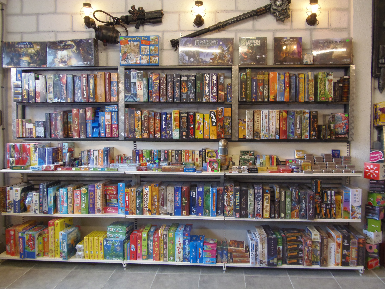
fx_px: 334
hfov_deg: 60.0
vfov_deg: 46.8
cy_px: 144
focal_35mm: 30
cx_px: 192
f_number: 3.2
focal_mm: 5.5
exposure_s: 1/30
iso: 160
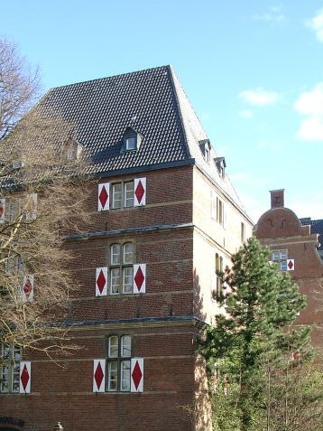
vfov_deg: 32.9
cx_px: 141
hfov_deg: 25.6
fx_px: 709
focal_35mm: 57
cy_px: 339
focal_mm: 7.13
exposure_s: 1/236
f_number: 4
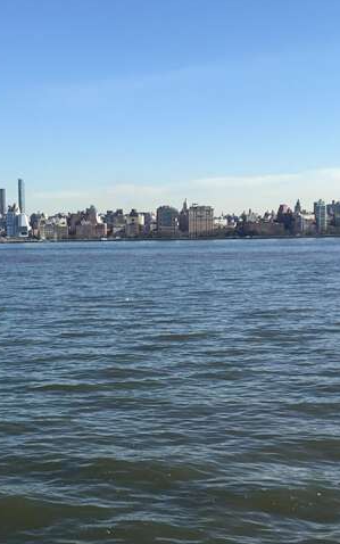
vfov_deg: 36.8
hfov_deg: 23.4
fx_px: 815
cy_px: 321
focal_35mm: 55
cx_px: 98
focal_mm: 3.3
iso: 25
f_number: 2.4
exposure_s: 1/959
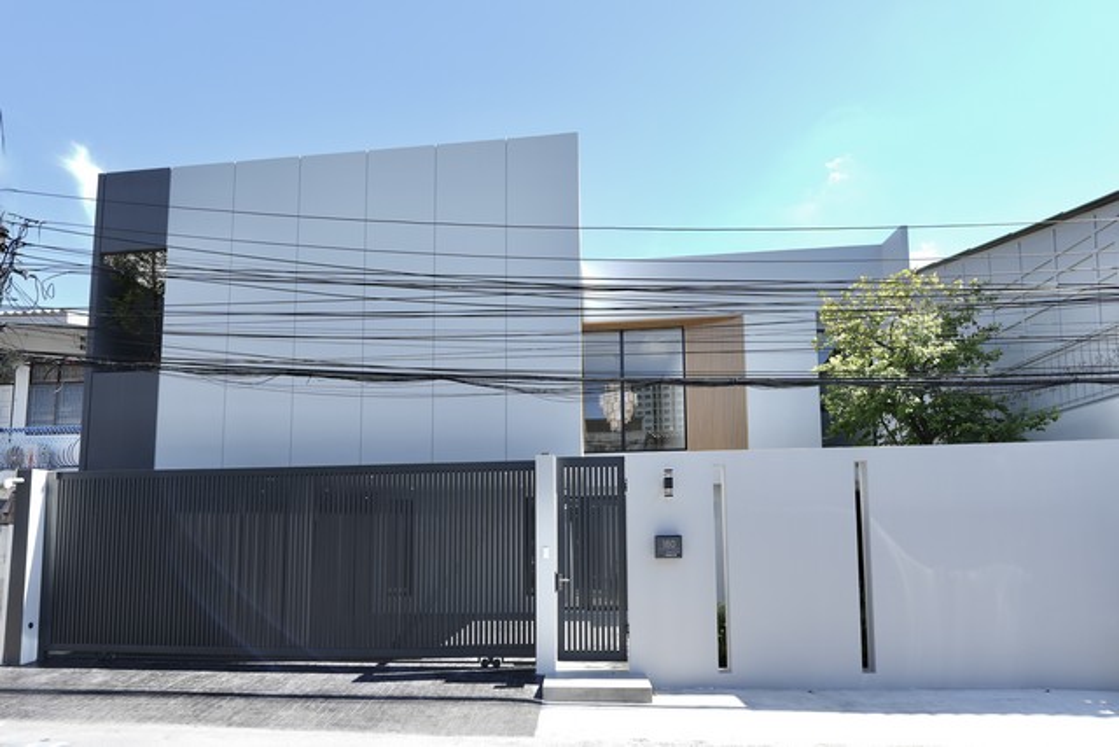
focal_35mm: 14
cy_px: 374
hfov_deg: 104.2
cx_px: 560
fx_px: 435
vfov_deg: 81.2
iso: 64
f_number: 4
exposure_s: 1/200
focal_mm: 14
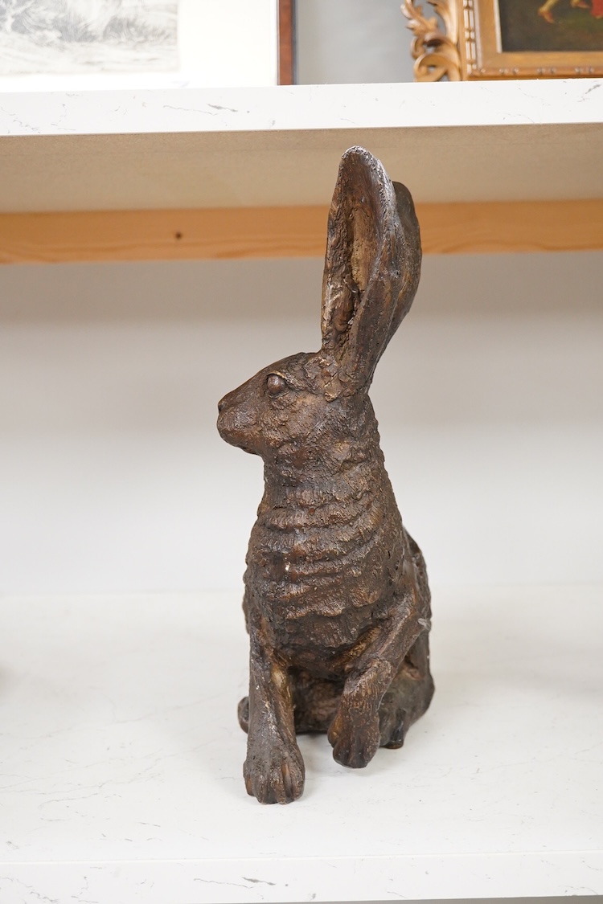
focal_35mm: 45
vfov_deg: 43.6
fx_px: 1131
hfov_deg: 29.9
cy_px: 452
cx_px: 302
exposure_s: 1/100
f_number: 7.1
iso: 2500
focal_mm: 30
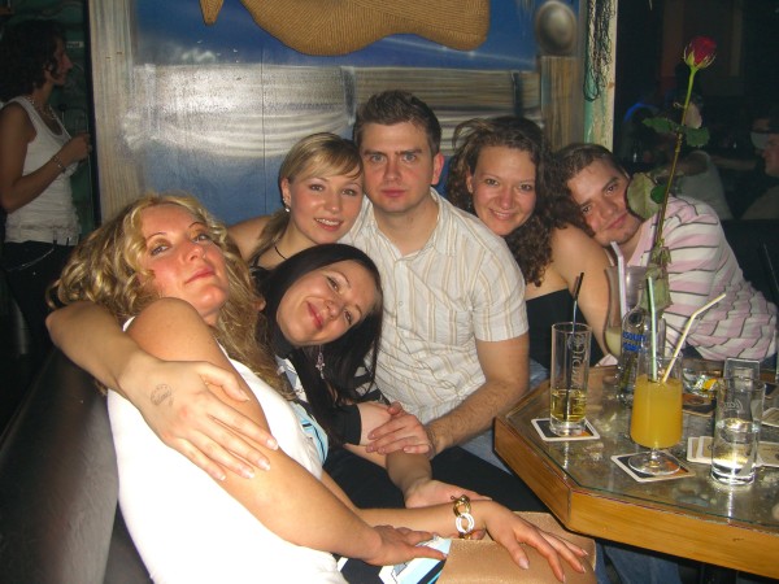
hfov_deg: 49.0
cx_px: 390
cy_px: 292
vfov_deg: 37.7
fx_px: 855
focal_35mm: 38
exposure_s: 1/60
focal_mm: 7.9
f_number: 2.8
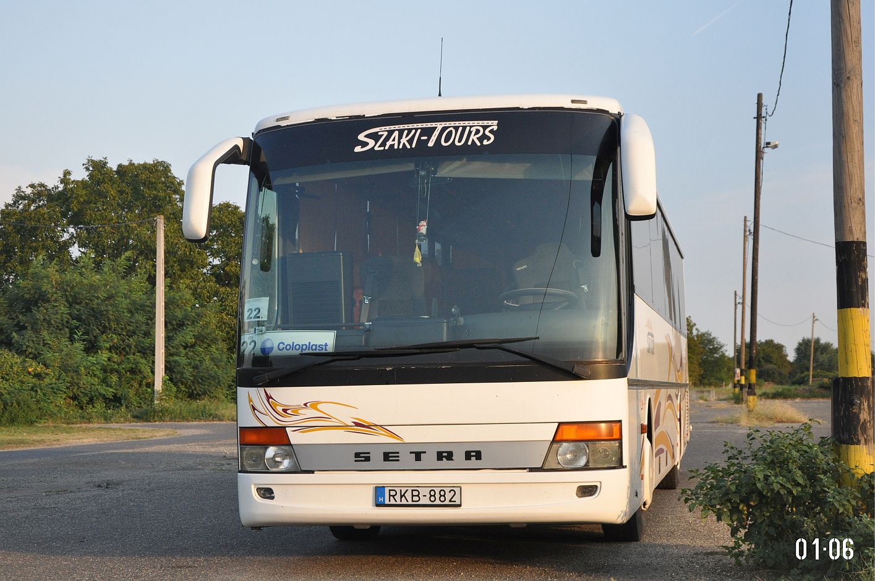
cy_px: 290
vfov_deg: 22.6
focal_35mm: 60
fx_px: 1457
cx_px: 438
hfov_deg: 33.4
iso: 800
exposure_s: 1/800
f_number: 4.5
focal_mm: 40
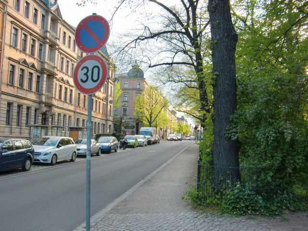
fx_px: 338
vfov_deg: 37.7
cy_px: 116
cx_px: 154
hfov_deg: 49.0
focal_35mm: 38
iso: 100
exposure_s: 1/100
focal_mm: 6.66
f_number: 3.9
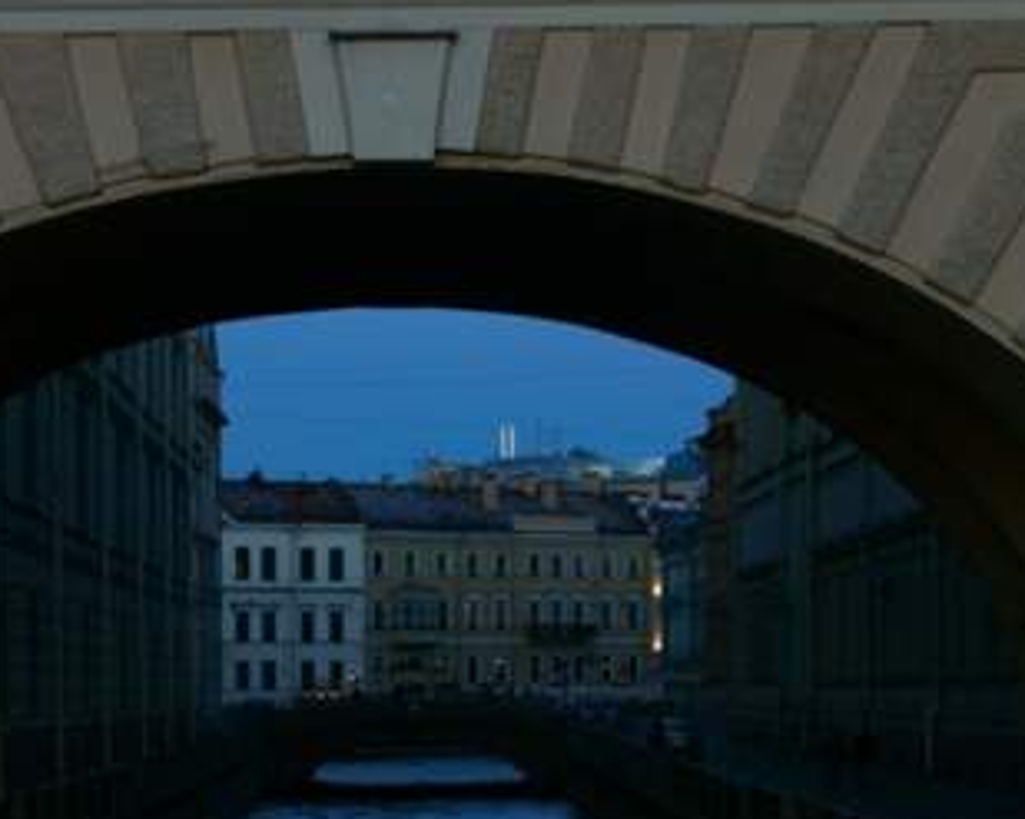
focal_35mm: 113
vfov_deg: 13.6
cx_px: 428
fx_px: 3427
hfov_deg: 17.0
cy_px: 623
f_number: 5
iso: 100
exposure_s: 1/13
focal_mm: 40
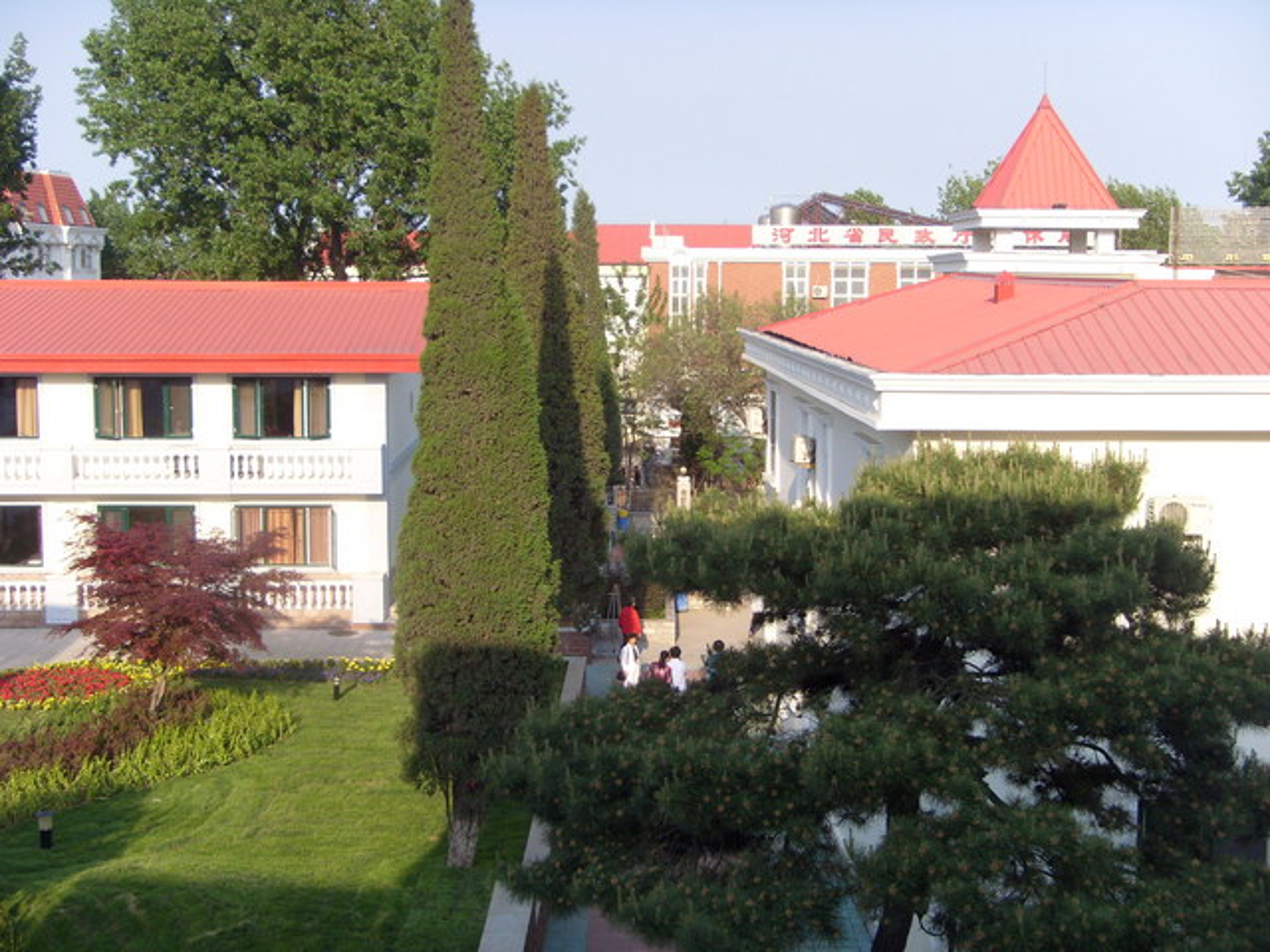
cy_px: 476
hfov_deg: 38.2
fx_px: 1834
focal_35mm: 50
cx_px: 635
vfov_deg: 29.1
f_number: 3.9
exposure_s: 1/500
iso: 80
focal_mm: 8.2
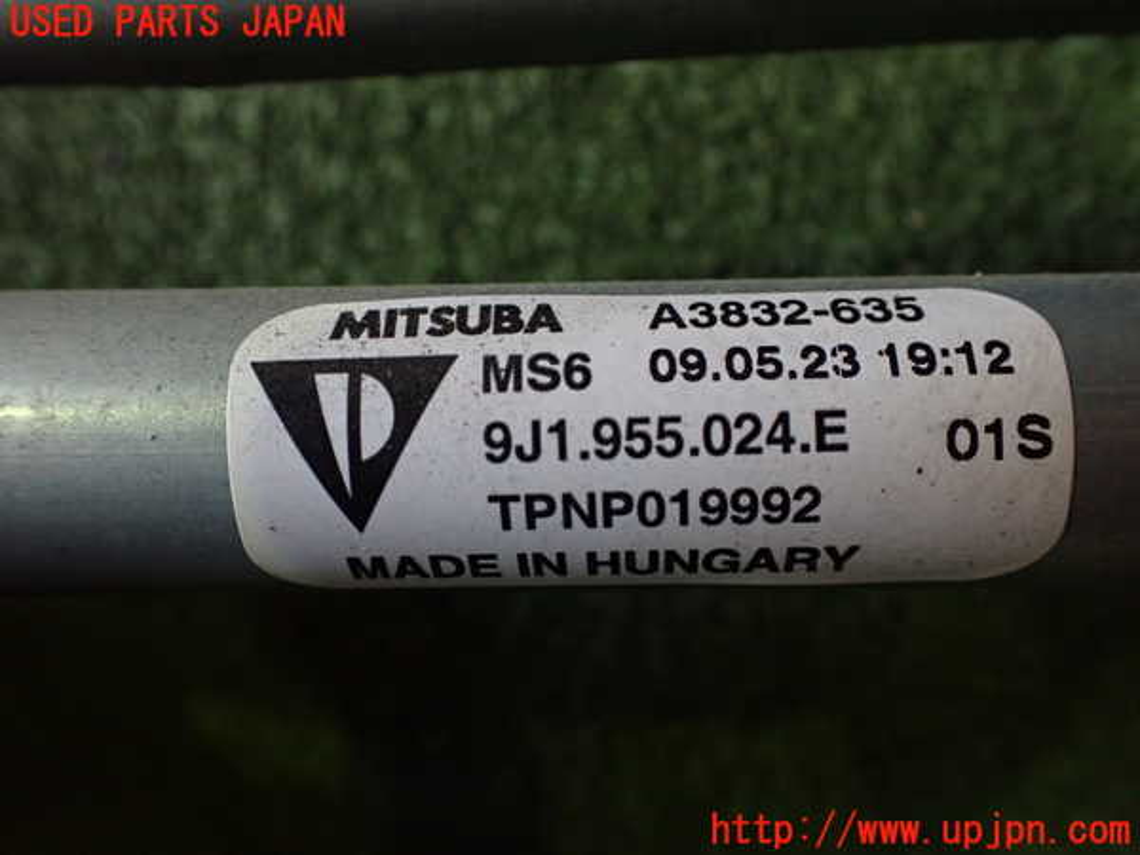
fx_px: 988
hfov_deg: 60.0
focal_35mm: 30
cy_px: 428
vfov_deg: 46.8
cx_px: 570
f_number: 2.3
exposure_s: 1/125
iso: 640
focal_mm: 5.4
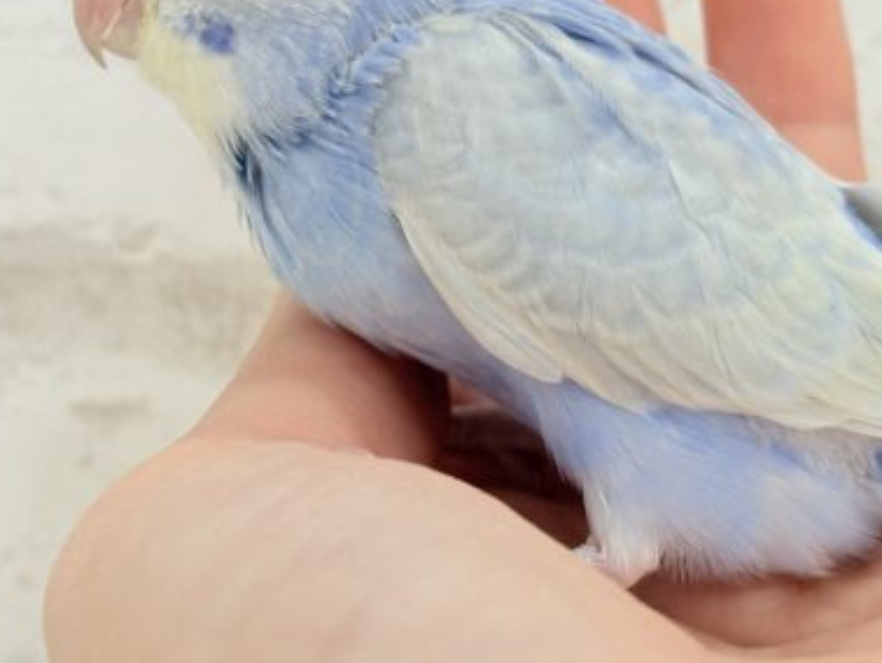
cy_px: 154
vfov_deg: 16.7
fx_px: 2244
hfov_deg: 22.2
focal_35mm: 88
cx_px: 532
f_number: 1.6
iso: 100
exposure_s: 1/100
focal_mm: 5.96
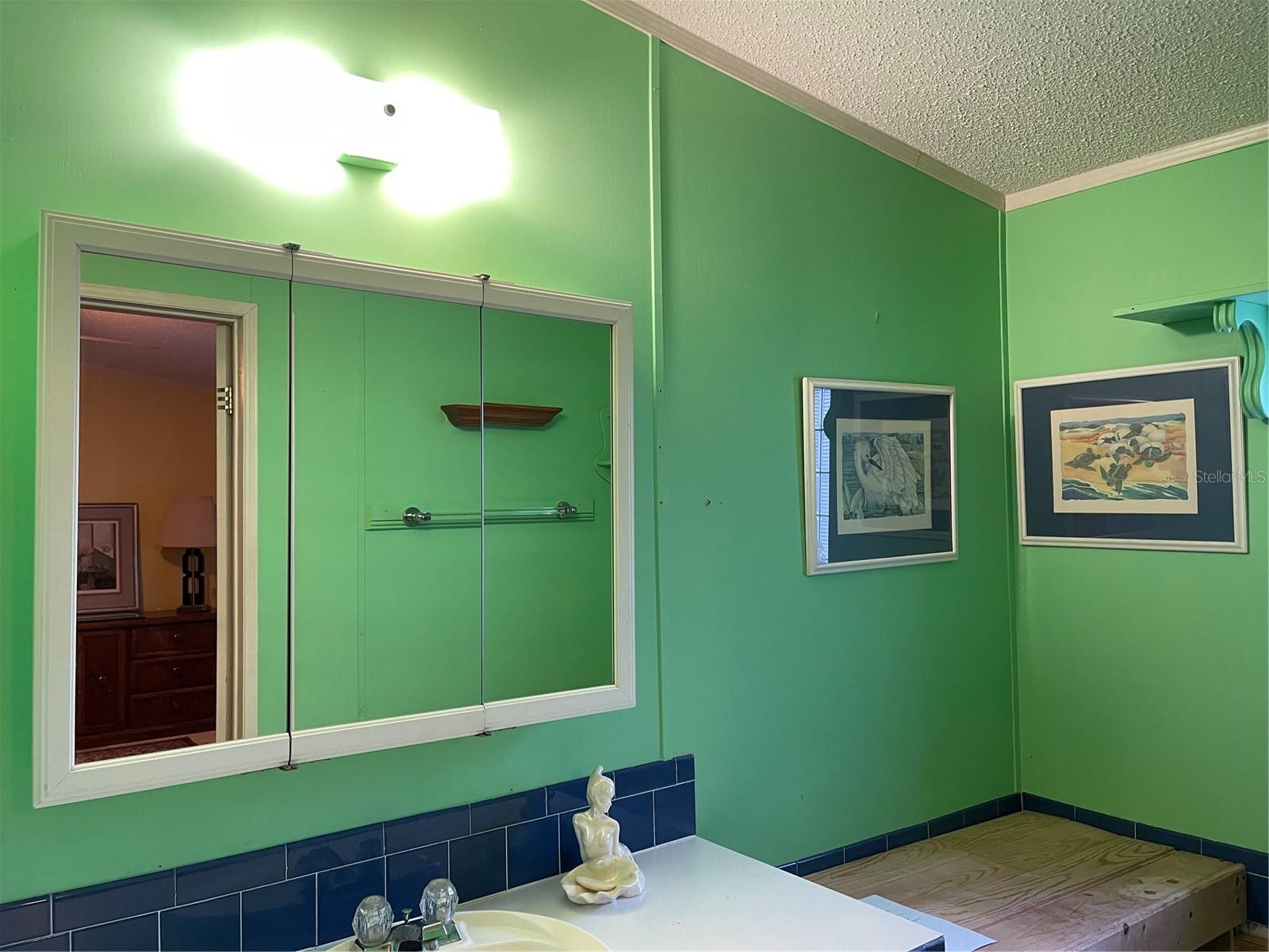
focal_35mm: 25
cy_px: 476
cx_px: 634
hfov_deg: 69.4
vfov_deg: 54.9
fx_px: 916
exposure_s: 1/60
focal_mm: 5.1
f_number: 1.6
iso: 160
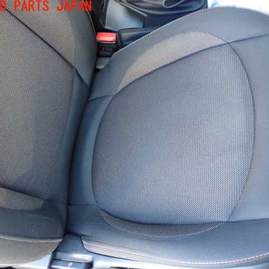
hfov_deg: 43.5
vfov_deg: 43.8
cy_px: 143
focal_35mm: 38
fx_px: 334
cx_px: 168
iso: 250
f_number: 2.3
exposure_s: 1/30
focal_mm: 5.4
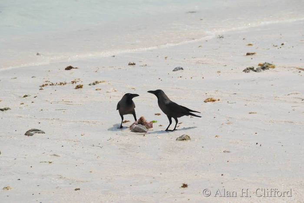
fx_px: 2535
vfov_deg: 4.6
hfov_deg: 6.9
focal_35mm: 300
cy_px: 102
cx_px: 152
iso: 800
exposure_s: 1/2000
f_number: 11
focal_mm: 200
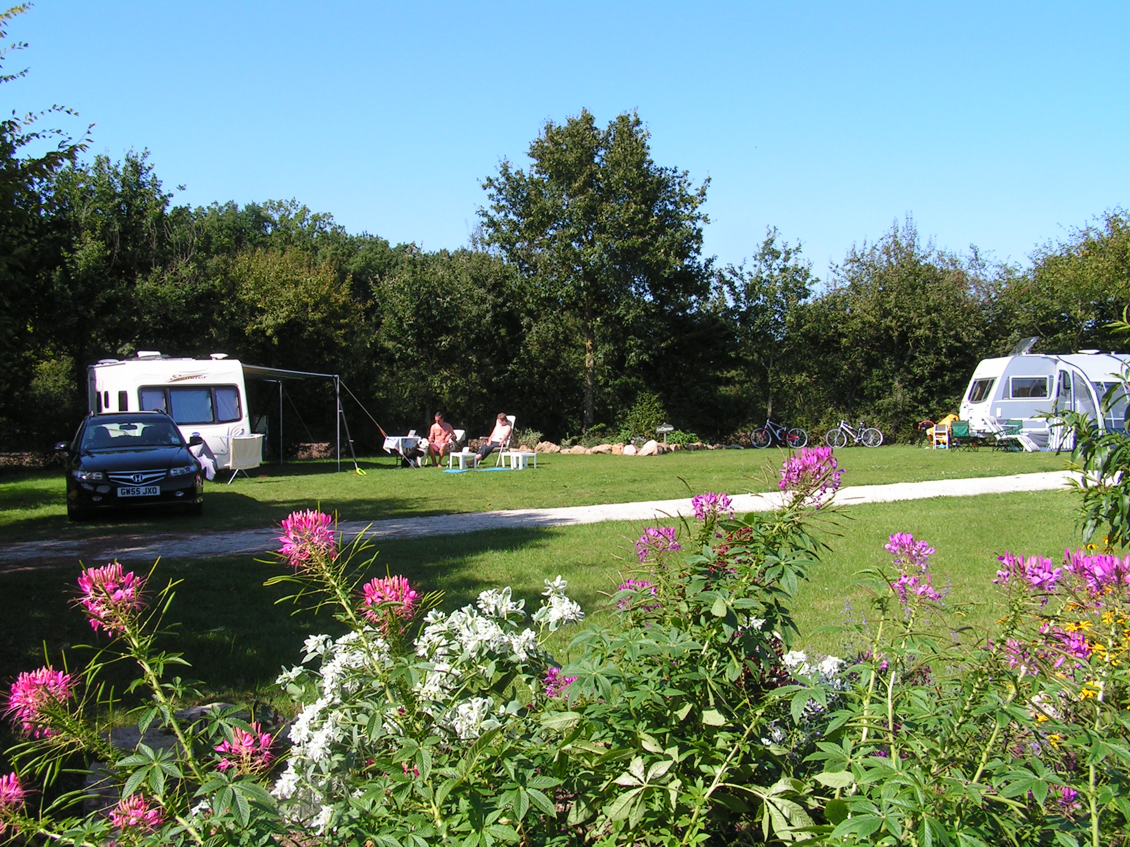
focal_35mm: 38
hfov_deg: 49.0
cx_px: 565
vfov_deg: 37.7
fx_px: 1240
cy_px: 424
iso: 50
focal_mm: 6.3
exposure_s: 1/200
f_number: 5.6
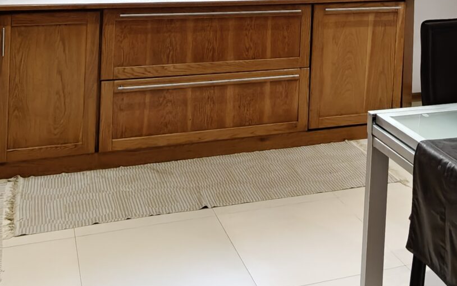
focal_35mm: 50
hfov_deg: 40.2
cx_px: 269
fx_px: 623
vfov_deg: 22.7
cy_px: -97
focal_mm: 2.3
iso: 2500
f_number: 2
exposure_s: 1/63
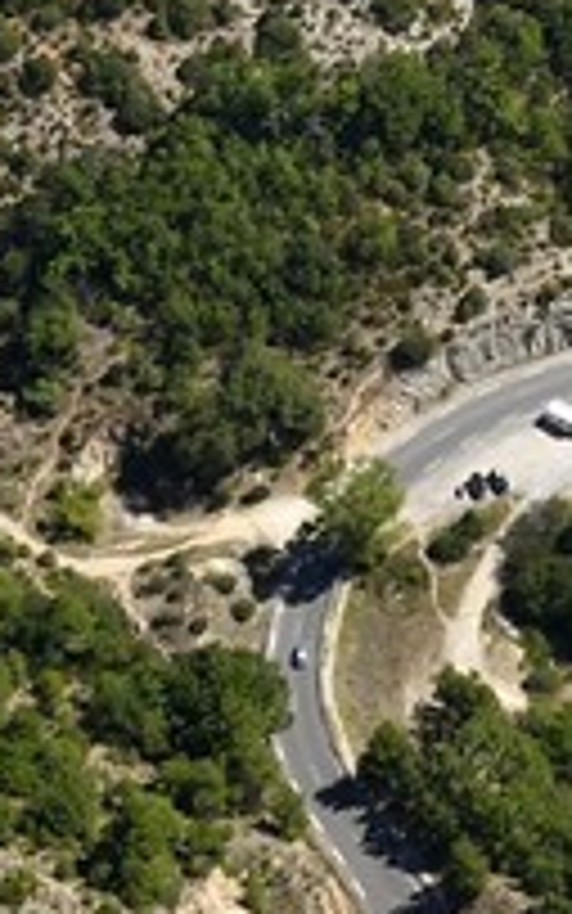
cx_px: 1398
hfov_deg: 6.0
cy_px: -1869
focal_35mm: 209
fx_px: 5209
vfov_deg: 8.4
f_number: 6.3
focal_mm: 26
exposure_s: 1/800
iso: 200
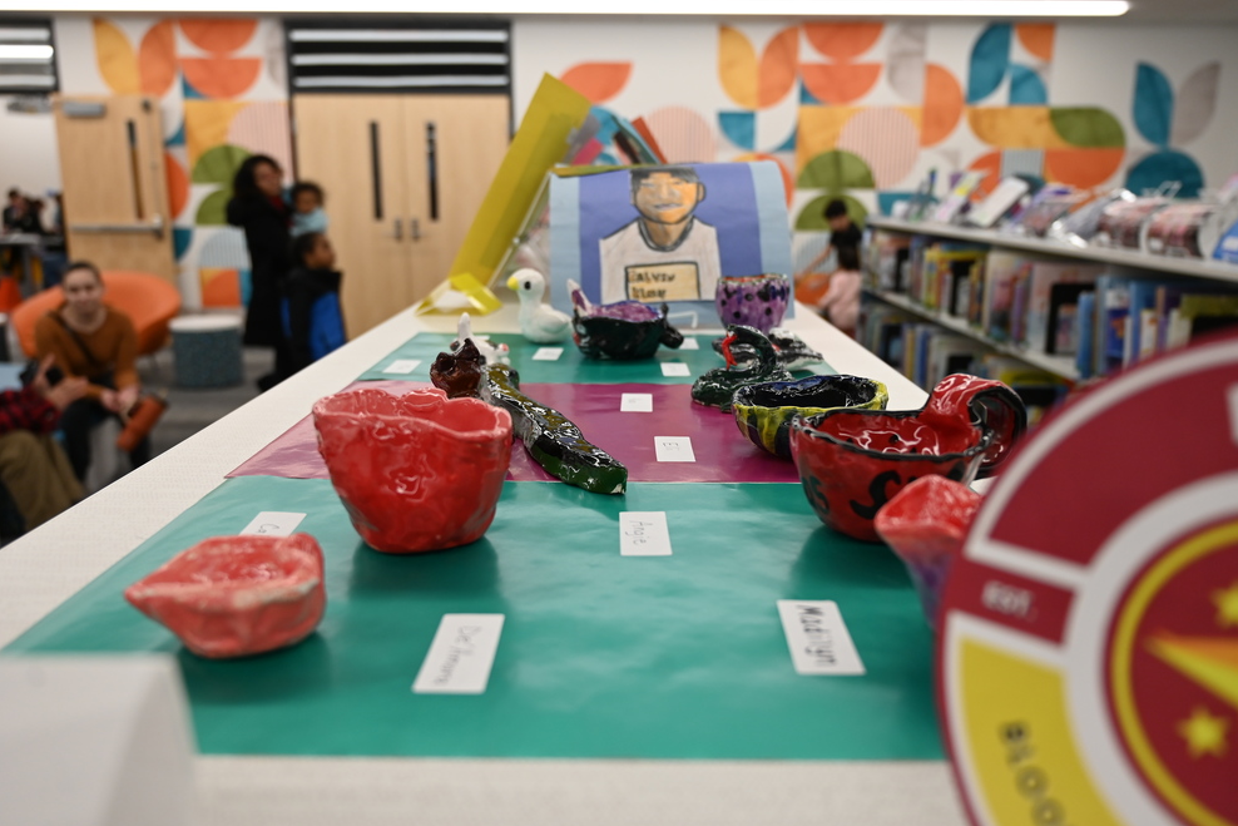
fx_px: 1015
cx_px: 619
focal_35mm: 30
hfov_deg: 62.7
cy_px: 417
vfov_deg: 44.3
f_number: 4
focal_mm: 28.5
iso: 450
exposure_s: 1/125
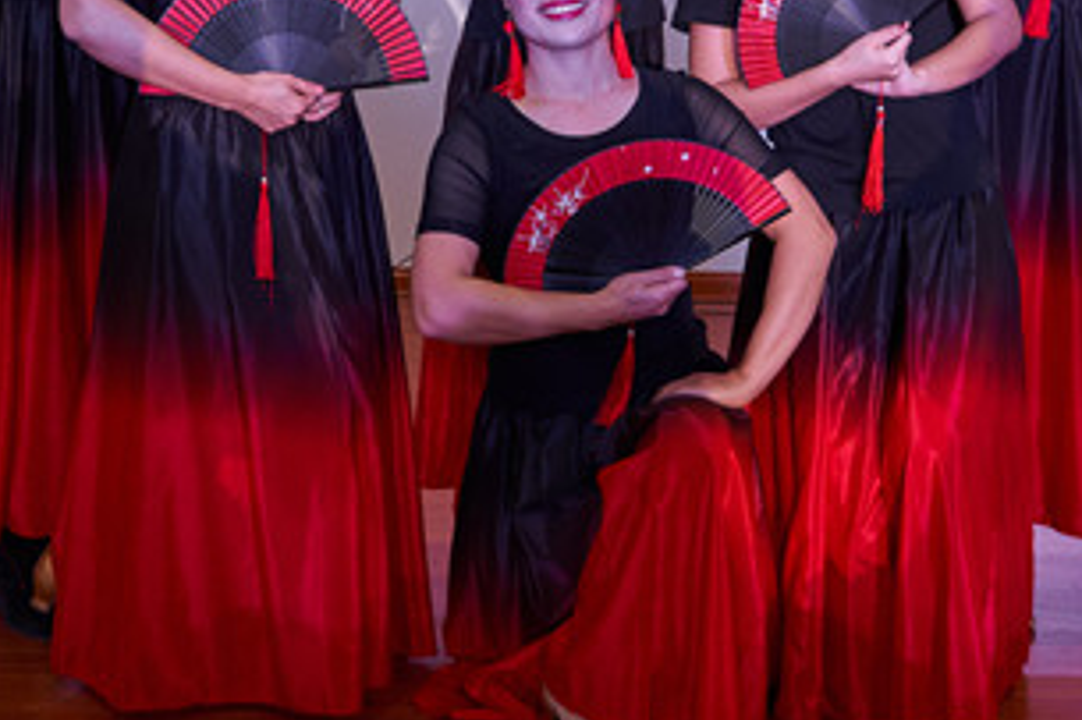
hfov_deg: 28.4
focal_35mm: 71
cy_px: 27
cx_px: 474
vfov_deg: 18.7
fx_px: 2133
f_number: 4
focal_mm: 32
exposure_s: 1/200
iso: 640
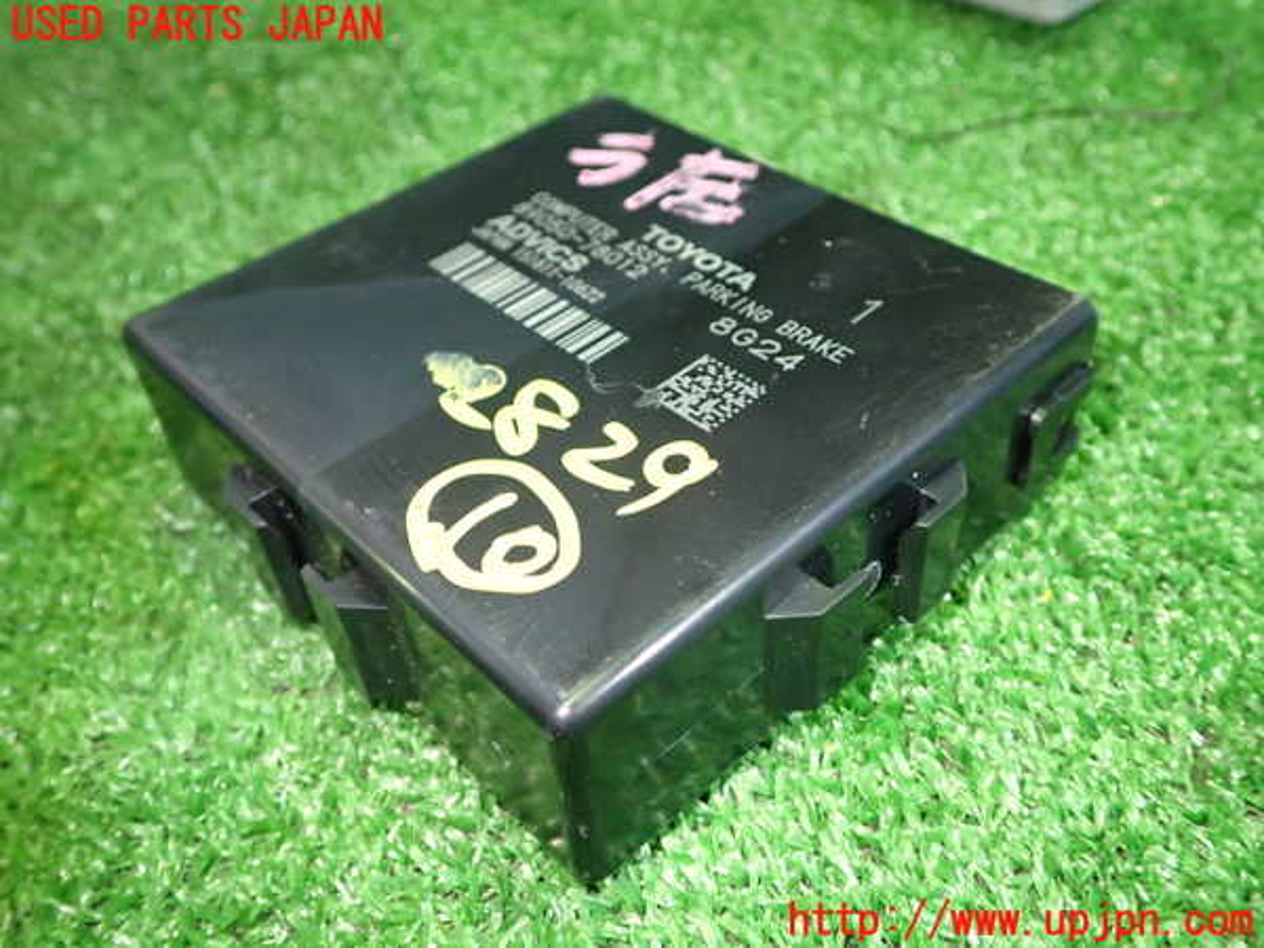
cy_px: 474
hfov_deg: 56.8
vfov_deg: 44.2
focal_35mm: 32
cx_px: 632
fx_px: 1168
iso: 500
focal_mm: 5.79
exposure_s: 1/30
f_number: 2.4
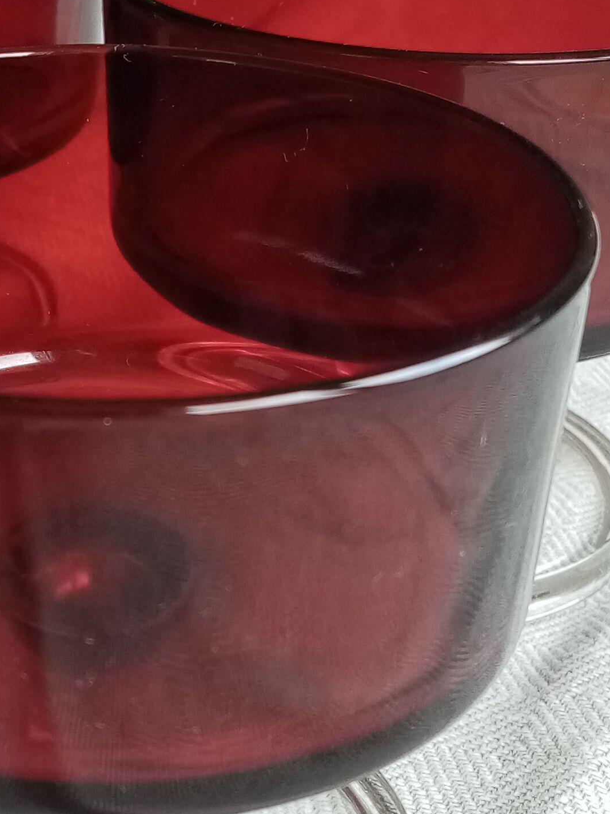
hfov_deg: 19.1
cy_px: 404
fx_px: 1786
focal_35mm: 76
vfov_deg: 25.7
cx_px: 102
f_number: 1.8
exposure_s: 1/50
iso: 136
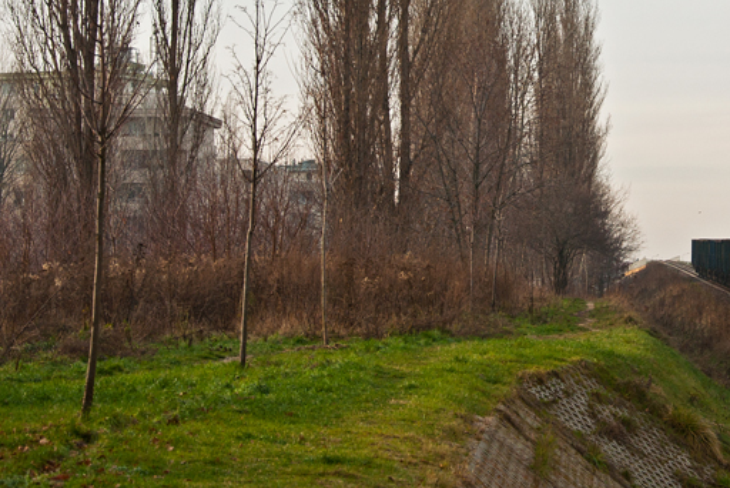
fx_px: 2739
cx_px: 642
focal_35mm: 135
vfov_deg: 10.1
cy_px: 38
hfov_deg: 15.0
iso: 200
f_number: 7.1
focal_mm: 45
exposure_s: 1/400
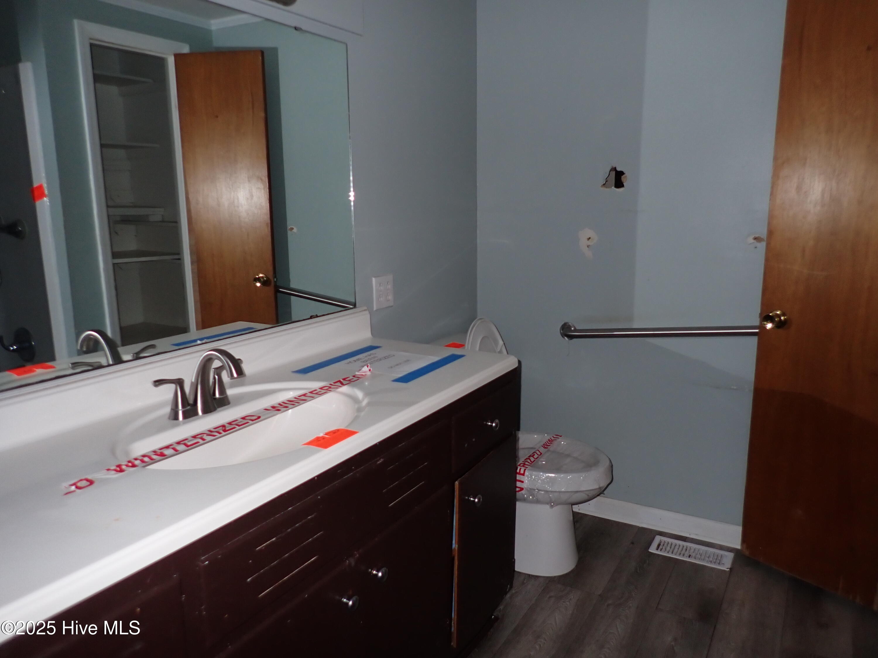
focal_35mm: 25
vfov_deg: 54.9
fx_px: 634
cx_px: 439
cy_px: 329
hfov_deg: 69.4
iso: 200
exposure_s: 1/30
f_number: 2
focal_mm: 4.5
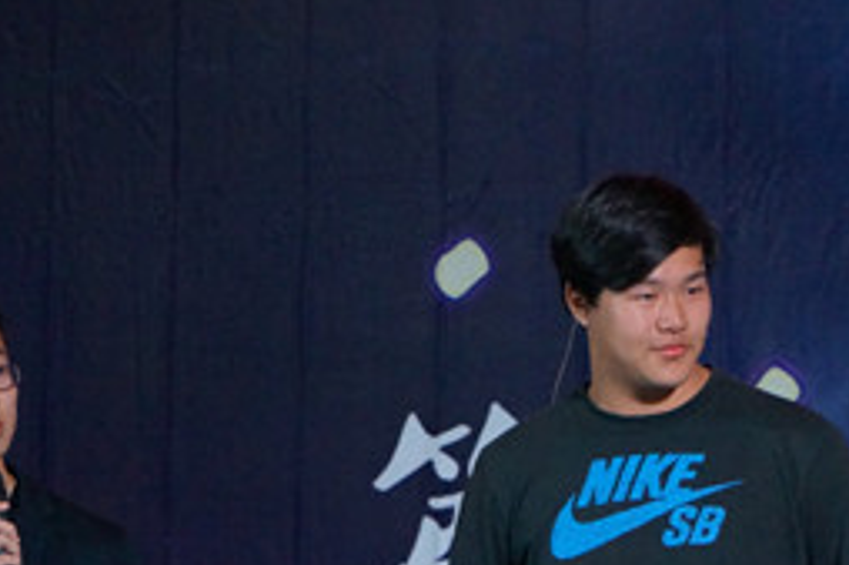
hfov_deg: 5.3
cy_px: 578
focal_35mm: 386
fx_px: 9101
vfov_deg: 3.6
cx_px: 729
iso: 2500
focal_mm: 109
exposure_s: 1/200
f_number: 5.6
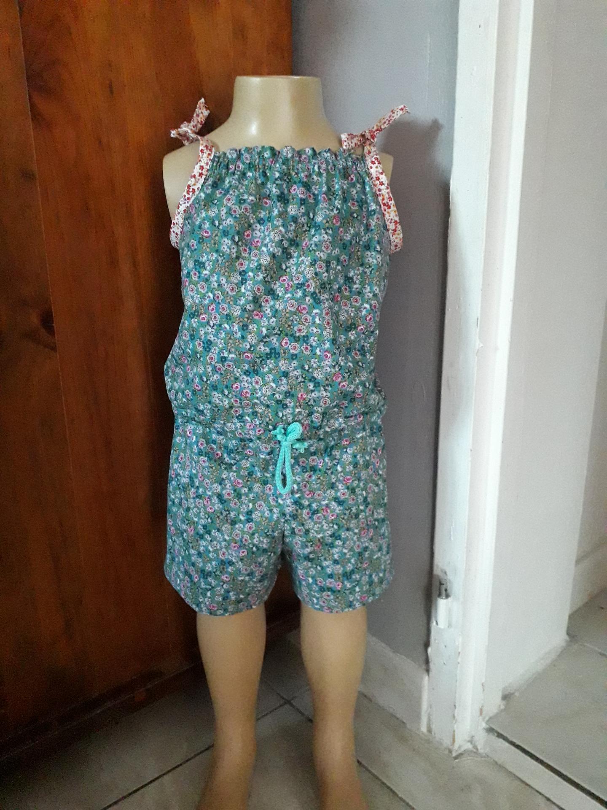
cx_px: 304
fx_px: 631
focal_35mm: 27
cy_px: 405
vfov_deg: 65.3
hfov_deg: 51.4
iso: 800
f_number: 1.9
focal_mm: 3.6
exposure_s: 1/20
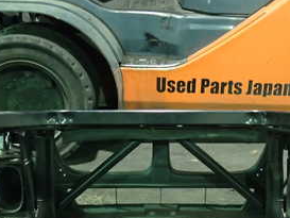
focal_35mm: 66
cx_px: 169
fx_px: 553
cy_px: 175
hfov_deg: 29.3
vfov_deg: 22.0
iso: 800
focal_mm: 5.4
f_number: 2.3
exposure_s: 1/20
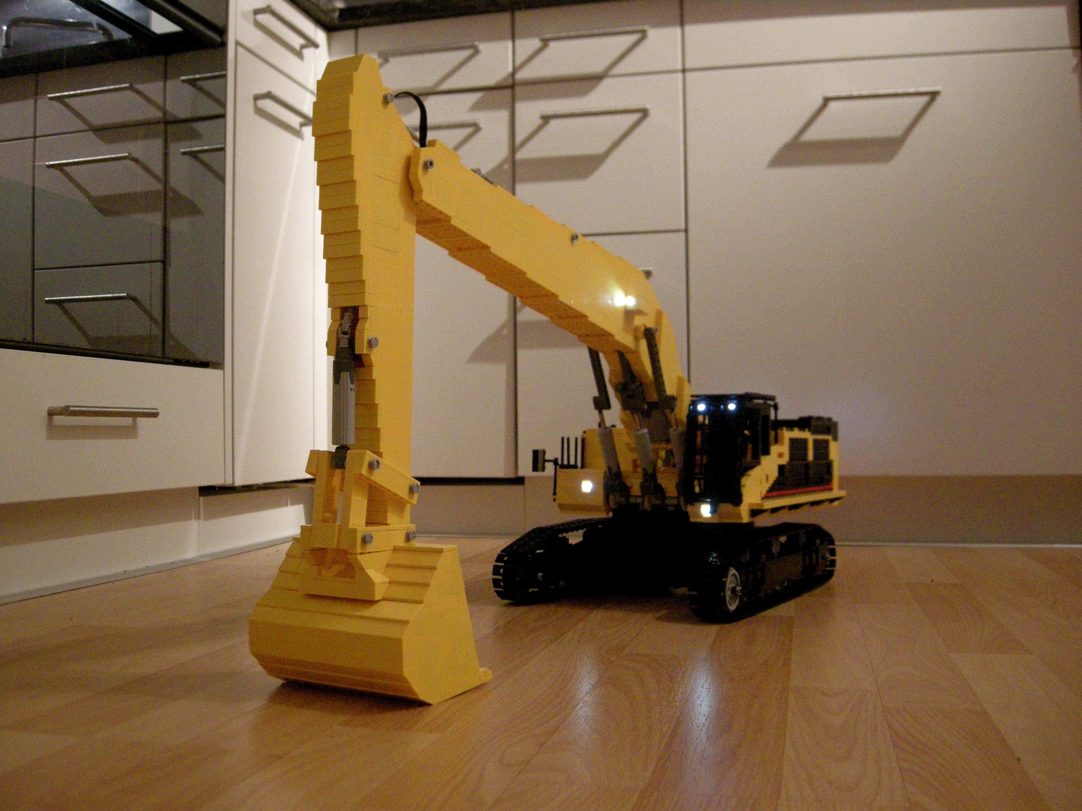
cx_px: 541
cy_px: 406
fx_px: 1094
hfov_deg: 52.6
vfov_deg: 40.7
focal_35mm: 35
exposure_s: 1/7.9
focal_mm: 7.5
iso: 650
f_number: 2.7
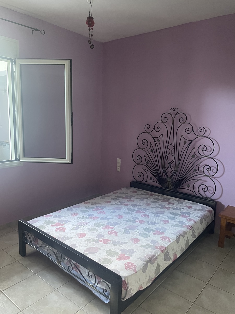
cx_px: 118
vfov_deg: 67.3
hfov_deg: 53.1
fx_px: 235
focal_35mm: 26
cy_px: 157
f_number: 1.6
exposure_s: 1/60
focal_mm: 4.2
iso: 400
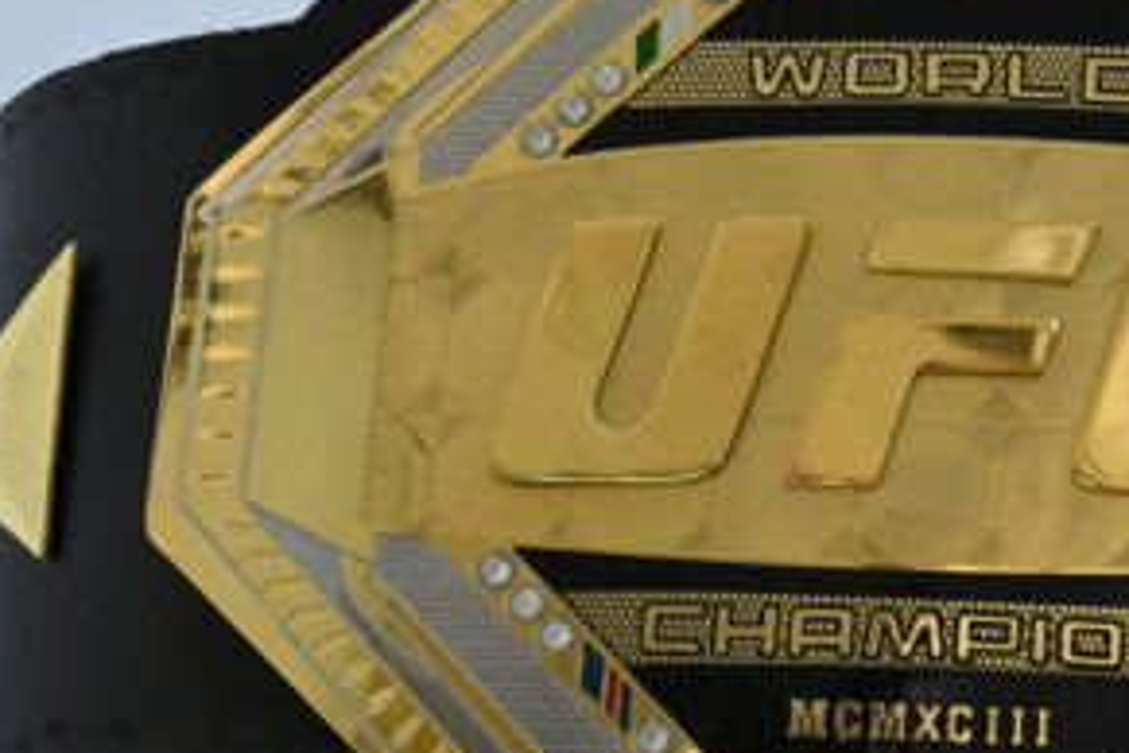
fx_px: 3638
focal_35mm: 116
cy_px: 563
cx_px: 947
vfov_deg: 11.8
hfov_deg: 17.5
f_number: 8
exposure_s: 1/200
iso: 4000
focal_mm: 44
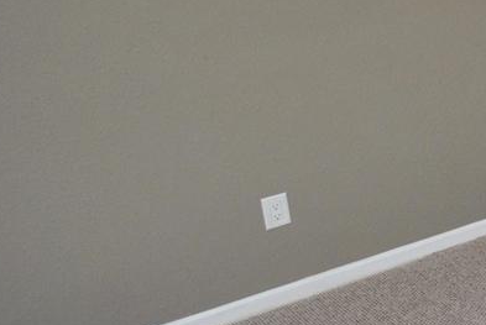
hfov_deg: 19.2
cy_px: -15
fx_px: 824
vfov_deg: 21.4
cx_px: 971
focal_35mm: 61
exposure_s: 1/200
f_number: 6.3
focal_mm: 10
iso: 400
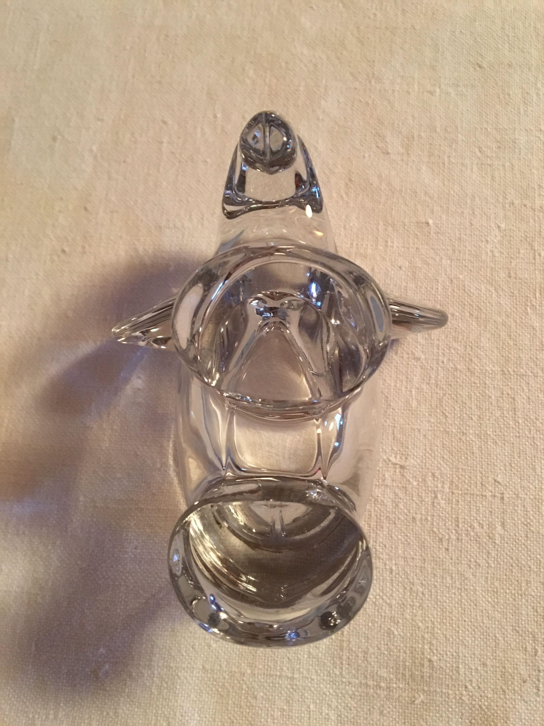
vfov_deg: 61.7
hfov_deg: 48.2
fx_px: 608
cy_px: 363
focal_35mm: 29
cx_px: 272
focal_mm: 4.15
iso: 320
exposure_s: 1/17
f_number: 2.2
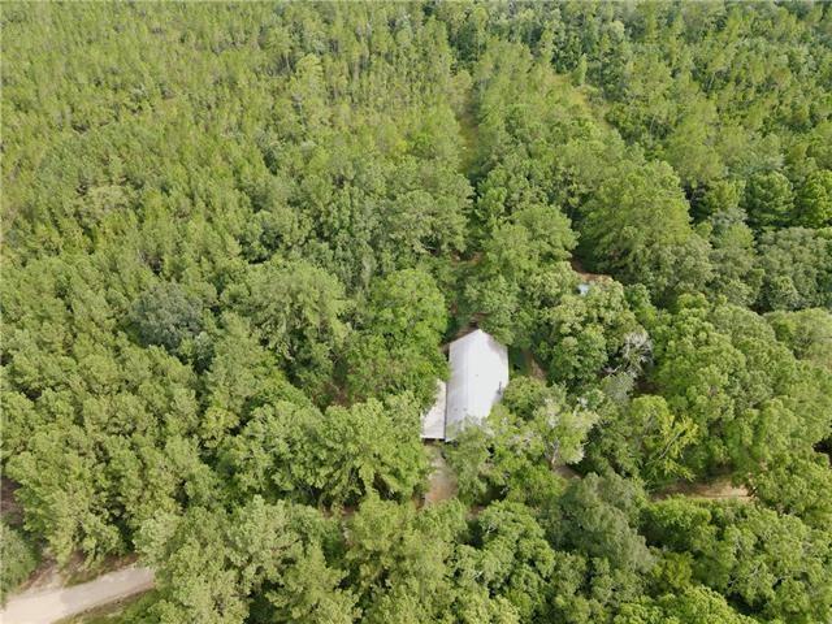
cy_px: 312
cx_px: 416
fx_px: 577
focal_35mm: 24
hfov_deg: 71.6
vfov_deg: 56.8
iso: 100
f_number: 2.8
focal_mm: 4.5
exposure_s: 1/90
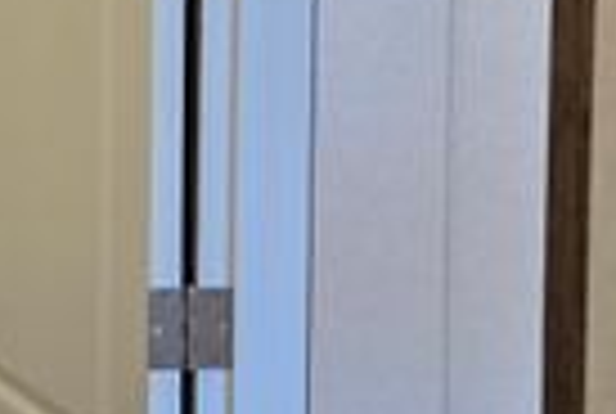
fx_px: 2092
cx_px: -459
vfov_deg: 11.3
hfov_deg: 14.8
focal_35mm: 122
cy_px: 106
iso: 100
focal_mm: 5.4
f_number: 1.8
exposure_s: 1/120
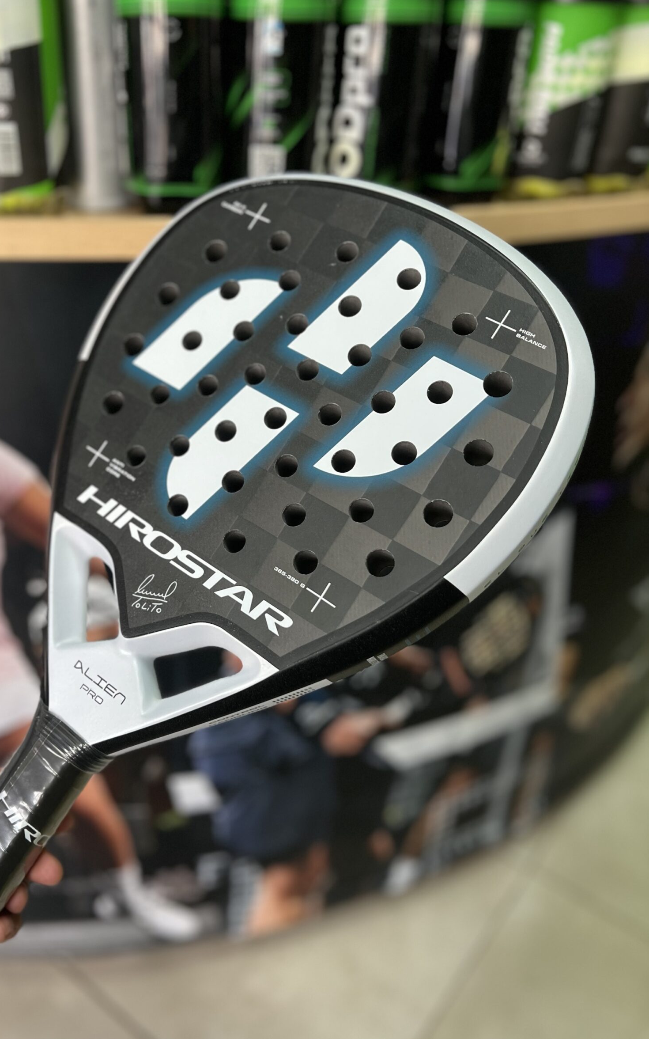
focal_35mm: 30
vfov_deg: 62.9
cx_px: 230
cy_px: 529
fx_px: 849
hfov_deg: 41.4
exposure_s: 1/121
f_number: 1.5
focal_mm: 5.7
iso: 100
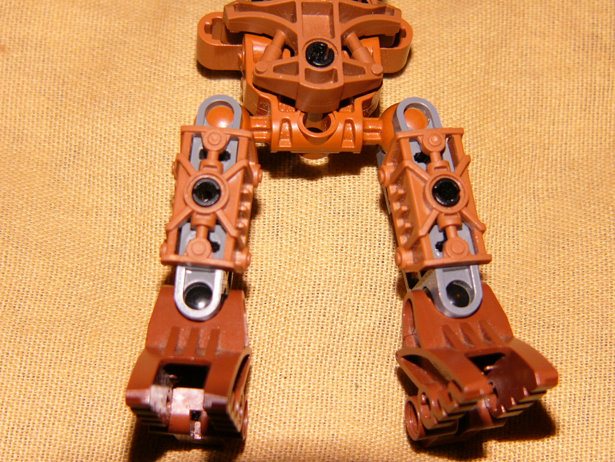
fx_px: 1635
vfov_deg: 16.1
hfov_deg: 21.3
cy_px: 231
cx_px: 308
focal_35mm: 92
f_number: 2.8
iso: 100
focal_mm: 15.3
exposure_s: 1/100
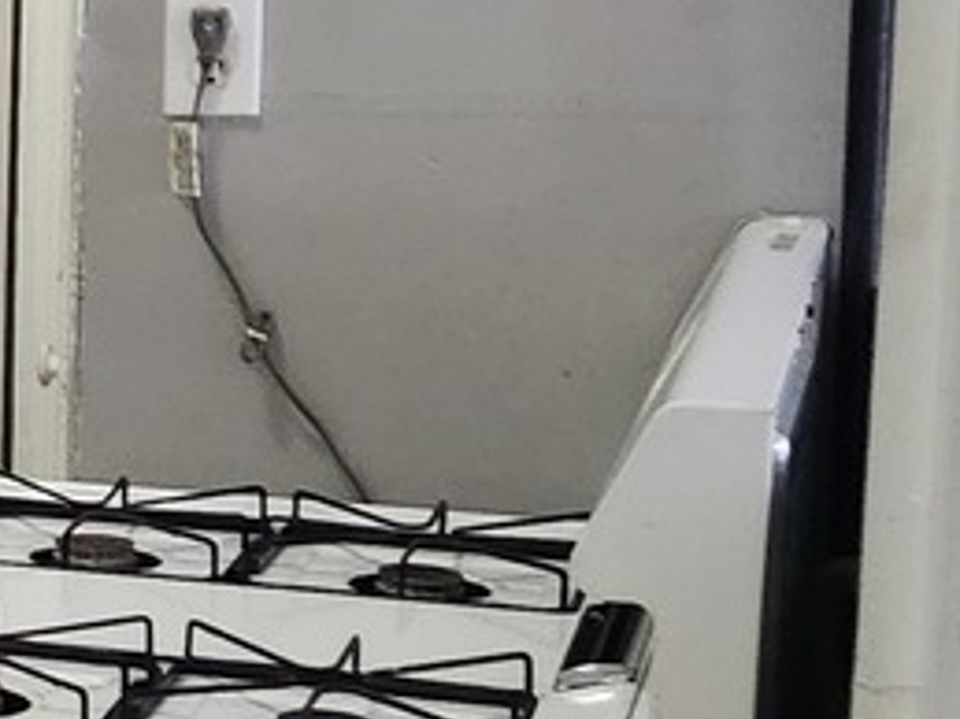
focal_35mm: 128
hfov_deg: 12.8
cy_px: 493
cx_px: -1138
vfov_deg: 11.6
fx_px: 3548
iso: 640
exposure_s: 1/60
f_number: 1.8
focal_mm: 5.4
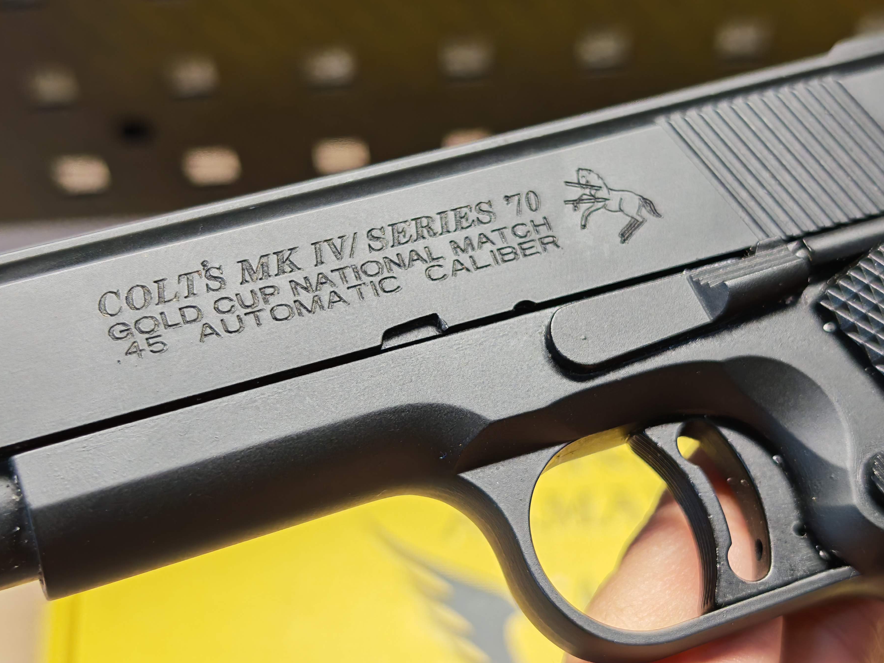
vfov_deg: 26.5
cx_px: 434
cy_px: 289
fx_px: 1405
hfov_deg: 34.9
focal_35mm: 55
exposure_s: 1/100
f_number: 1.4
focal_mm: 6.83
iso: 80
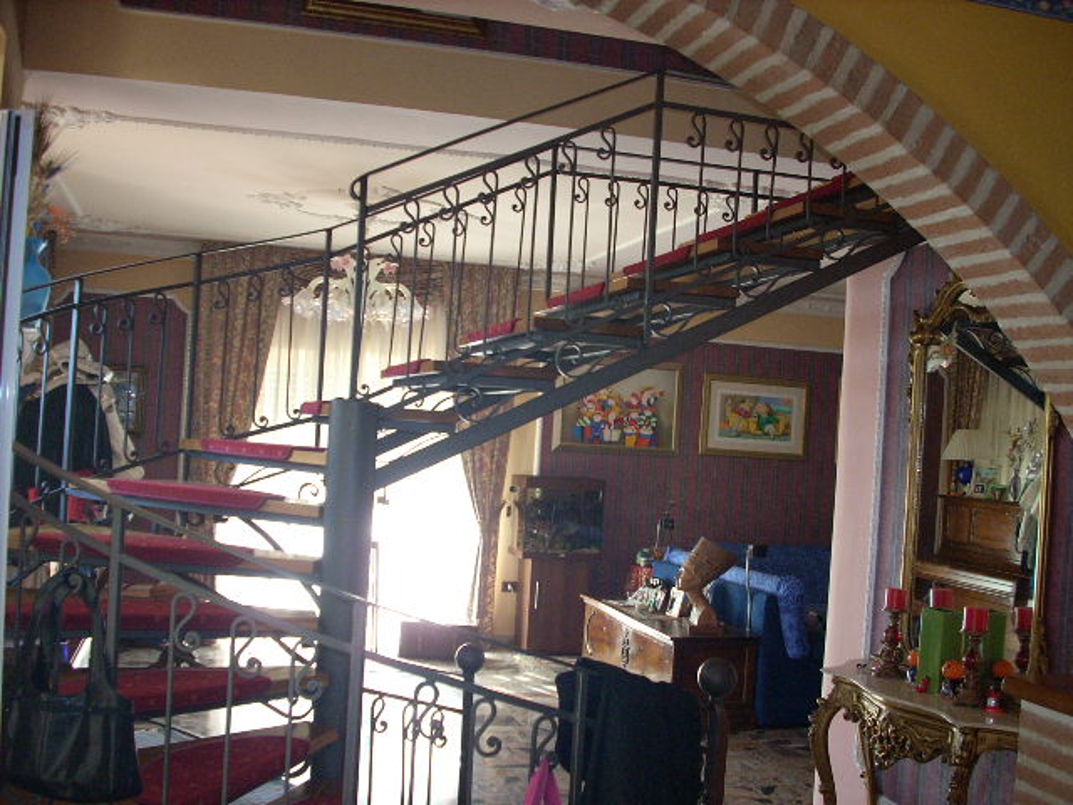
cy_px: 402
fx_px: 1147
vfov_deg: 38.7
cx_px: 536
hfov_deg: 50.1
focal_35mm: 37
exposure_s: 1/30
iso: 200
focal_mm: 6.2
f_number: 2.8
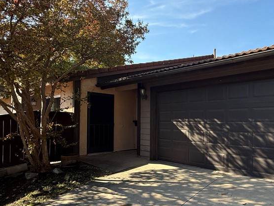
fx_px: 206
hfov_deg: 64.2
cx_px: 197
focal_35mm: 26
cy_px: 116
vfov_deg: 53.0
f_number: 2.2
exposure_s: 1/742
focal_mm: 2.22
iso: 50
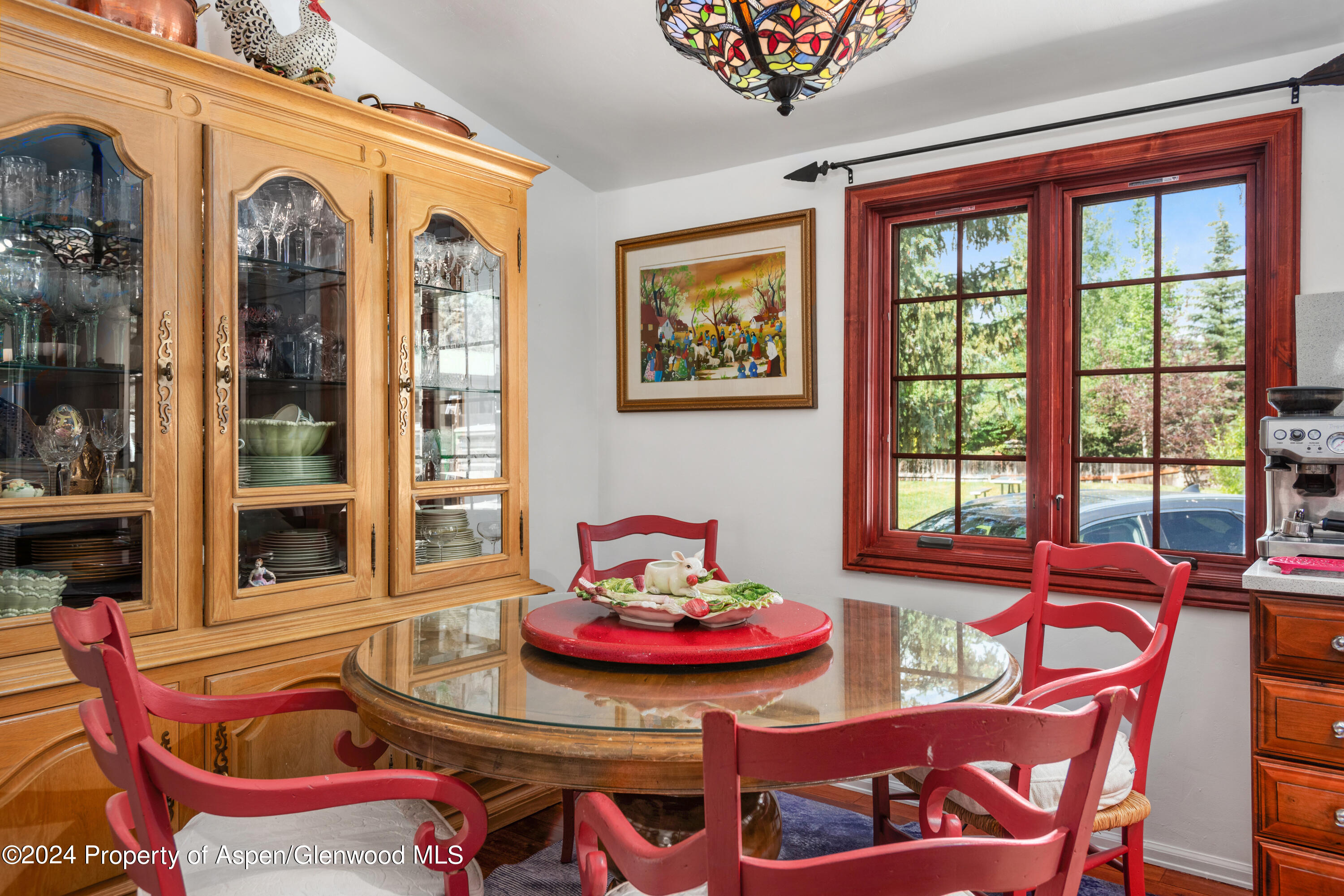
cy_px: 448
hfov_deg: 71.5
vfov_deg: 51.3
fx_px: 934
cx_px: 672
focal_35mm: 25
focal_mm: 25
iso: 100
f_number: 7.1
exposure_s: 1/1.25
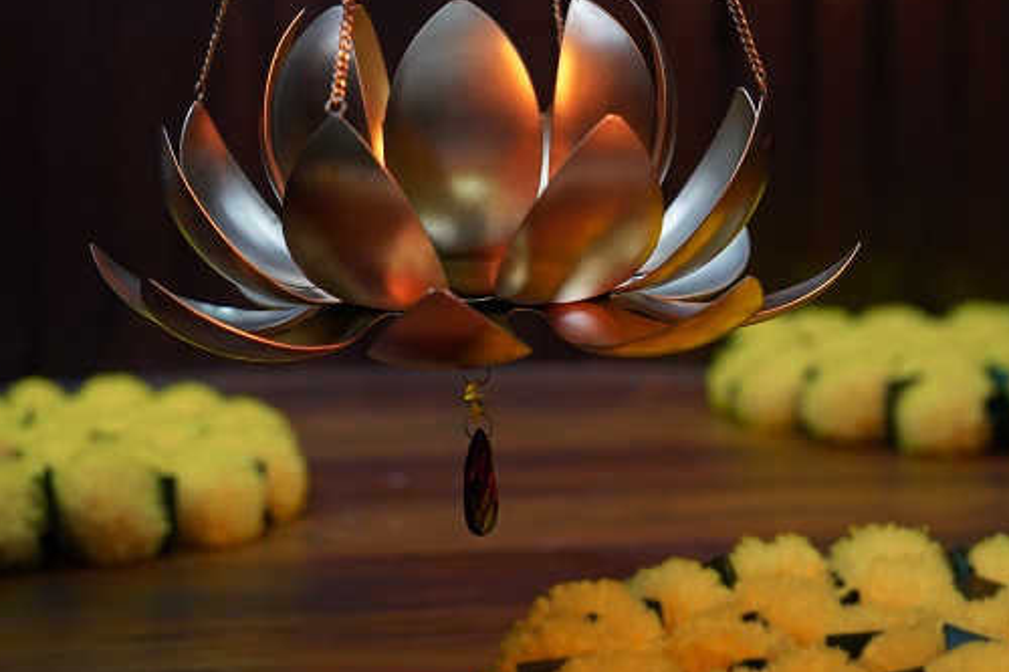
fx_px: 2550
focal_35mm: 91
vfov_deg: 15.0
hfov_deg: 22.4
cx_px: 511
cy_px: 279
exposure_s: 1/160
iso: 3200
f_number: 4
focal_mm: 70
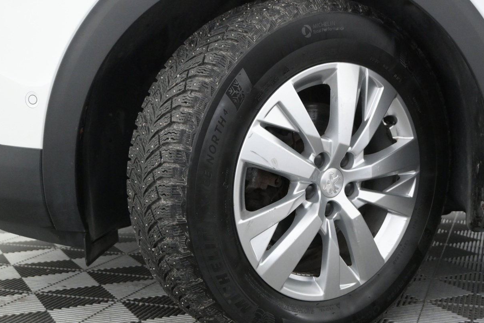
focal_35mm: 53
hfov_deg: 37.2
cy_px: 170
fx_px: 712
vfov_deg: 25.5
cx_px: 311
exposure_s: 1/80
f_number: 4.5
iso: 2500
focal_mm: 26.5
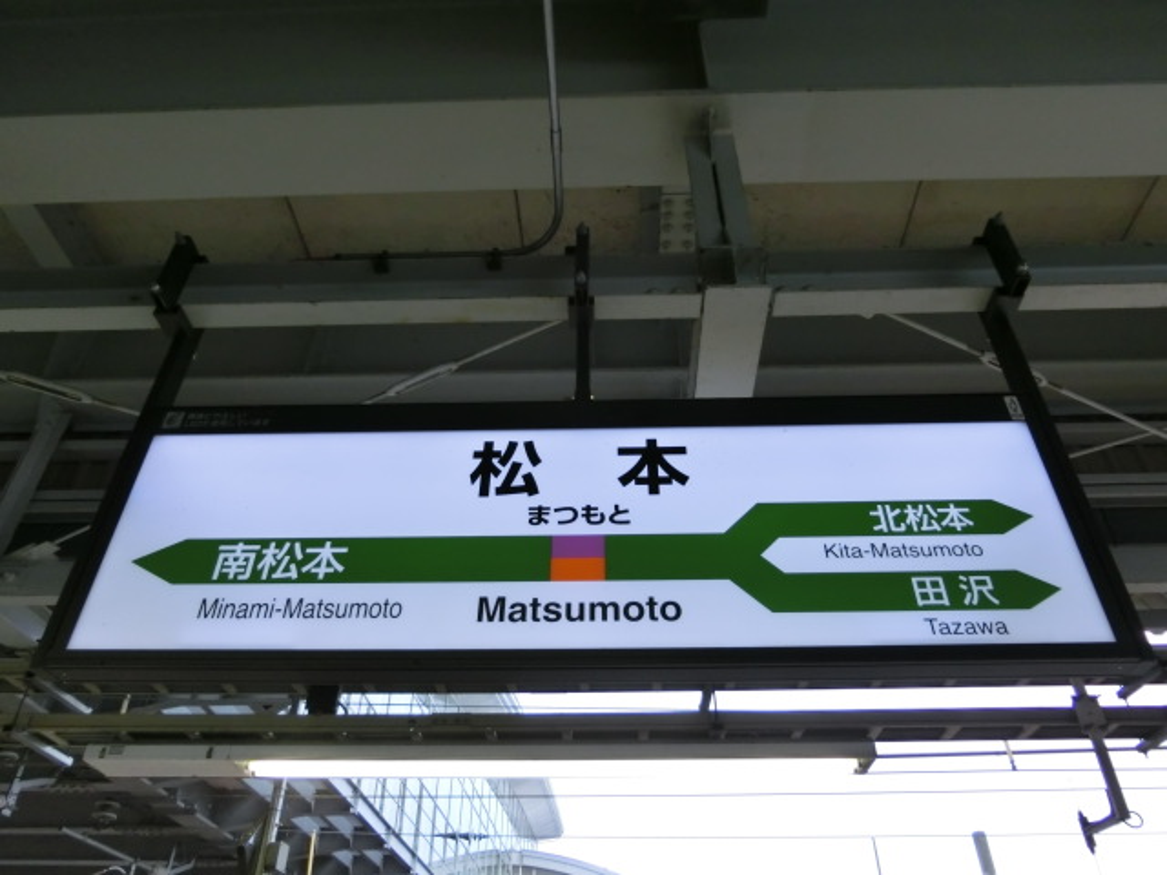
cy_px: 438
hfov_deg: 69.4
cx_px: 584
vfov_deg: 54.9
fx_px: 843
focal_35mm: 25
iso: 125
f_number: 3.5
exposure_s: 1/125
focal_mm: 4.5
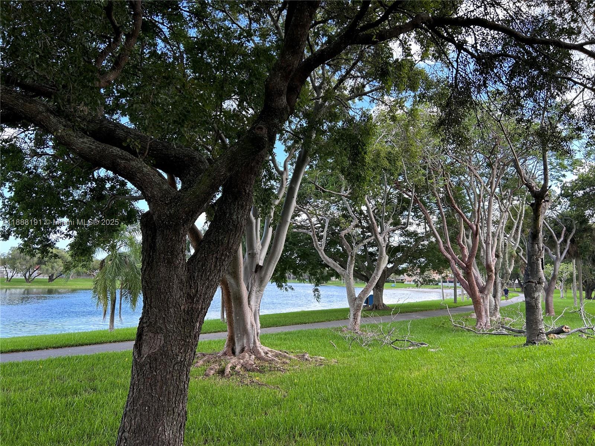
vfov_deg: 53.1
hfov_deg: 67.3
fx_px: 447
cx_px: 298
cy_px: 223
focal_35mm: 26
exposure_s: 1/380
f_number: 1.5
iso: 50
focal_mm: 5.7
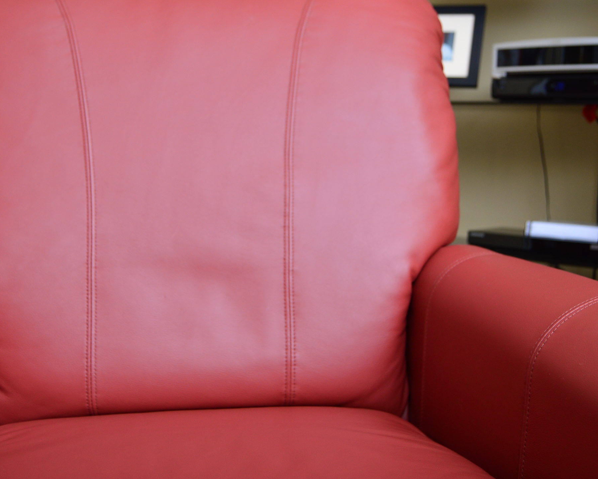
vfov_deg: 32.0
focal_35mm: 47
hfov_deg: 39.5
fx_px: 832
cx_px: 258
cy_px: 183
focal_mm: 20
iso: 200
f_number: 3.5
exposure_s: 1/200
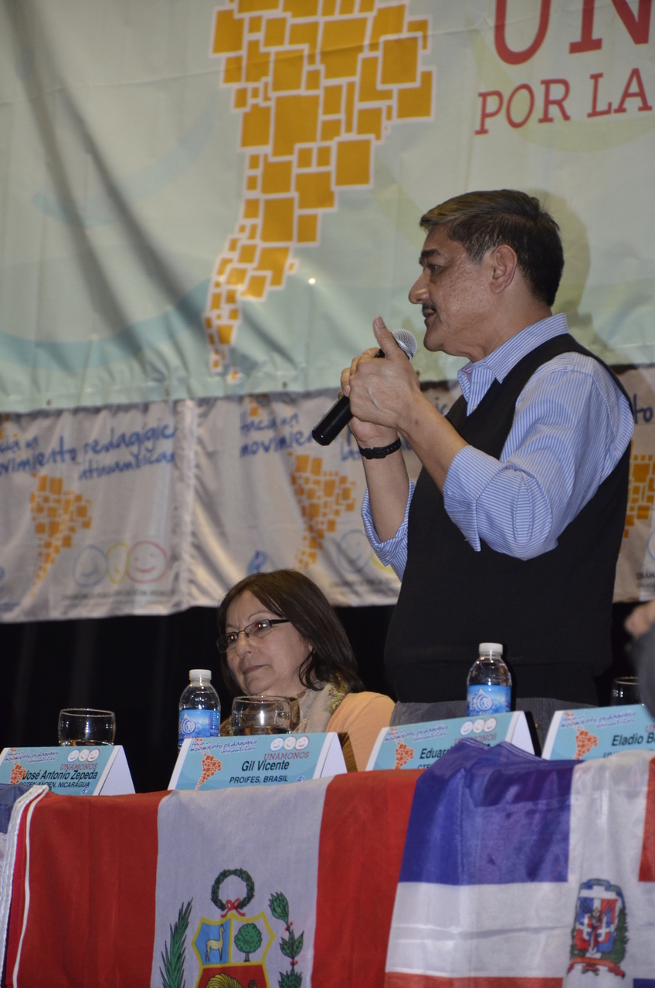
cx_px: 328
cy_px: 494
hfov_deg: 8.7
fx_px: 4317
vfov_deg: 13.1
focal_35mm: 158
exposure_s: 1/100
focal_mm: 105
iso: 1250
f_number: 5.6
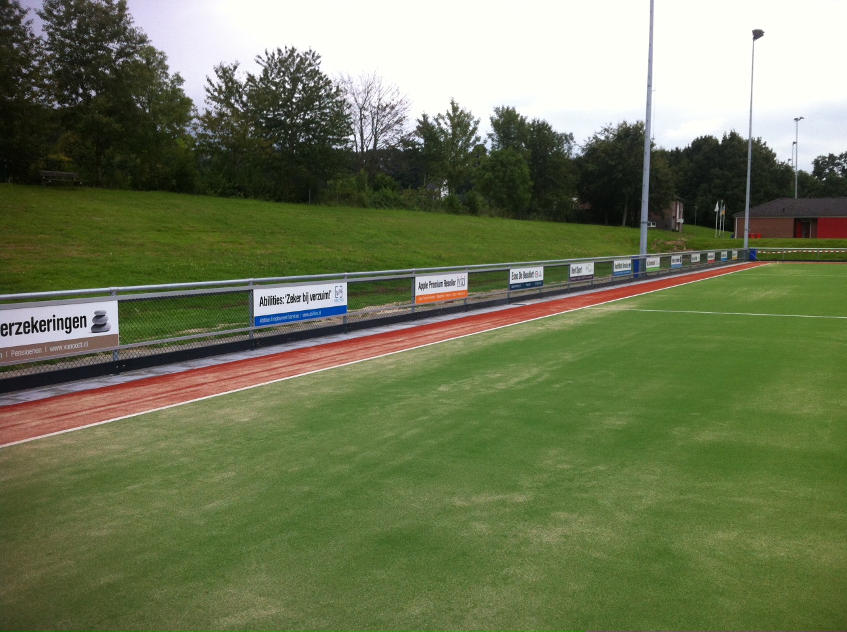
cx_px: 424
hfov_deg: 52.7
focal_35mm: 35
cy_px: 316
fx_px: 855
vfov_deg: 40.6
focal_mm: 3.85
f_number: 2.8
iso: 80
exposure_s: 1/718
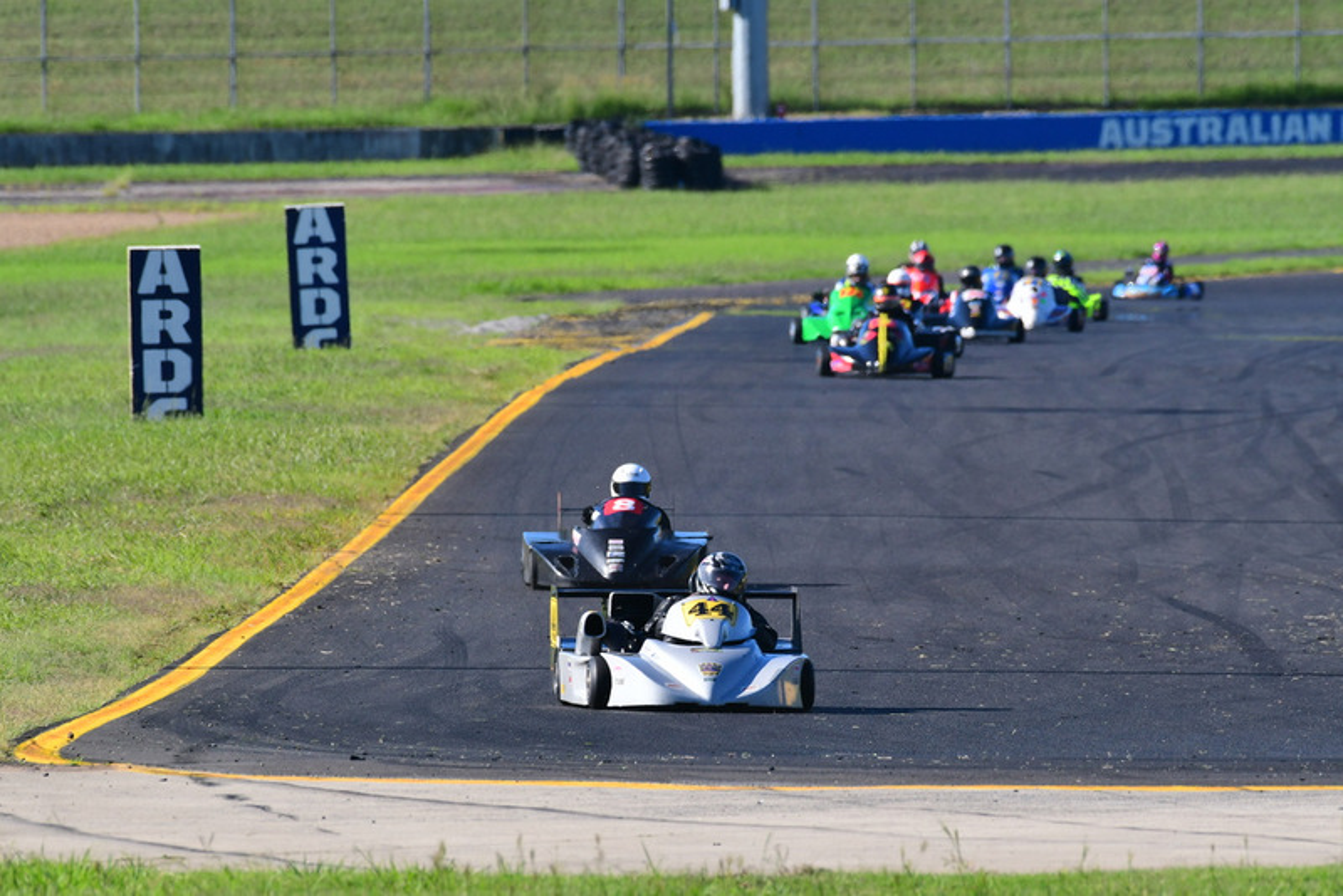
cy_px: 448
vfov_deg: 1.9
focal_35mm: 720
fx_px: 26868
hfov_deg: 2.9
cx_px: 672
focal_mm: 480
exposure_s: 1/640
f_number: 10
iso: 500
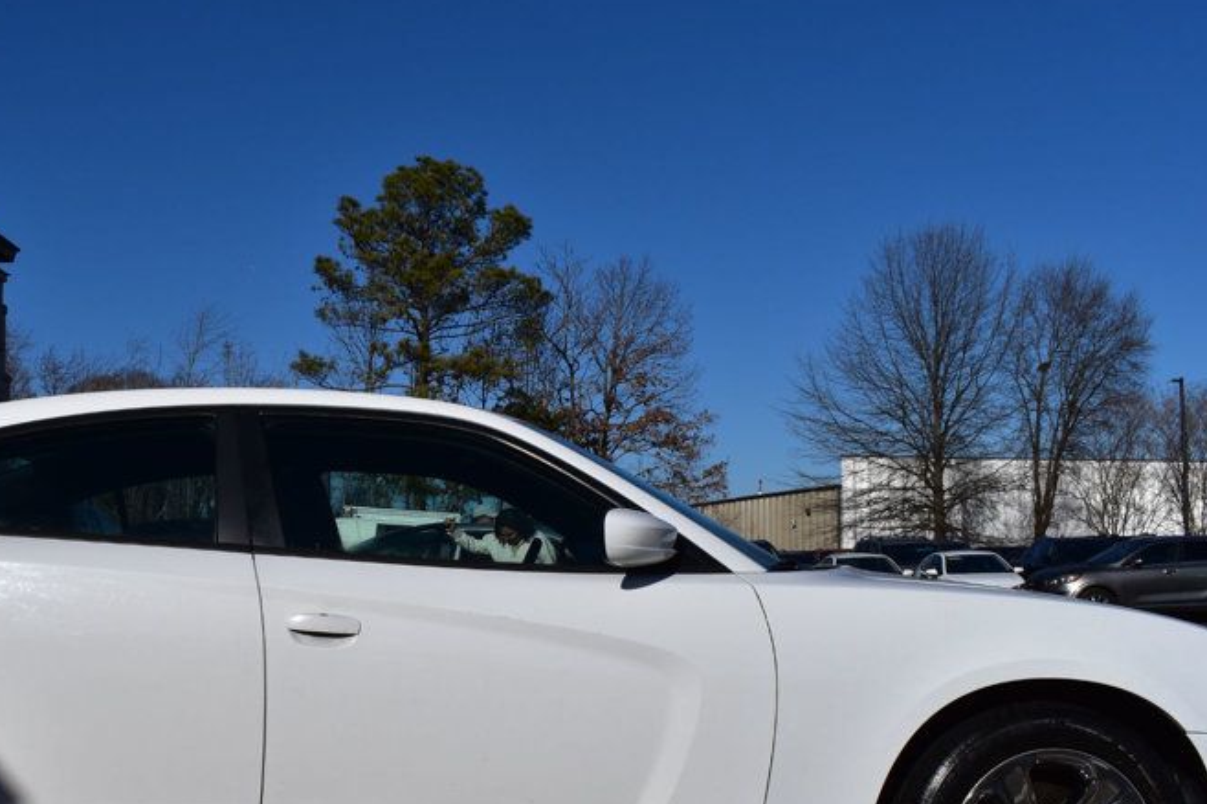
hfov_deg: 45.6
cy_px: 556
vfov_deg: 31.5
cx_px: 387
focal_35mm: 42
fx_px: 1407
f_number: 13
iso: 200
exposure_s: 1/800
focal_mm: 18
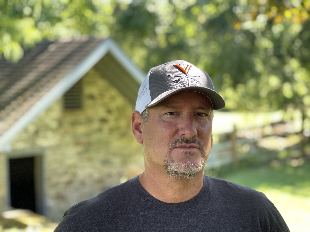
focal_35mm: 64
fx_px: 573
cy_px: 116
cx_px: 155
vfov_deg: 22.9
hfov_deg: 30.3
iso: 125
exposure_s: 1/121
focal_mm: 7.5
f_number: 2.2
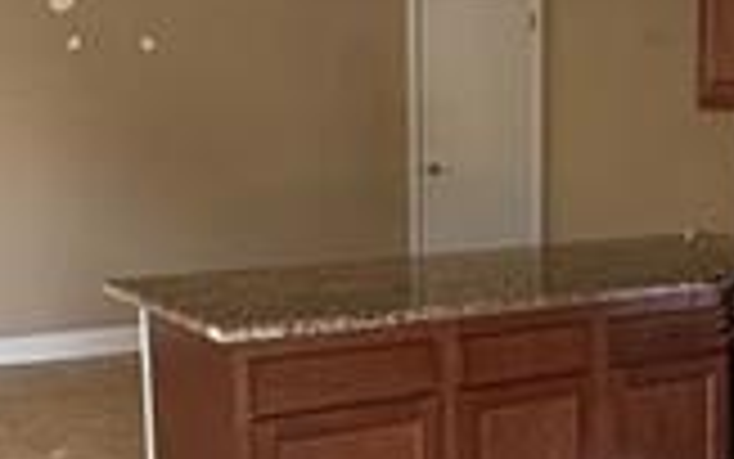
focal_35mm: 70
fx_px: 1401
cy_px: 270
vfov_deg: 18.6
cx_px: 500
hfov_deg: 29.1
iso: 200
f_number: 2.2
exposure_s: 1/99
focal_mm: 2.22
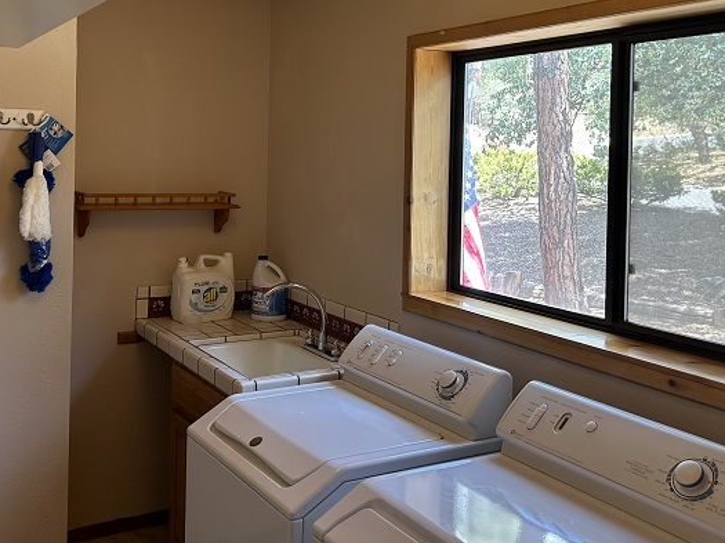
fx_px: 837
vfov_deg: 35.4
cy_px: 166
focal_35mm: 40
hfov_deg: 46.7
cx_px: 321
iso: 80
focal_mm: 5.7
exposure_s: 1/120
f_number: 1.5
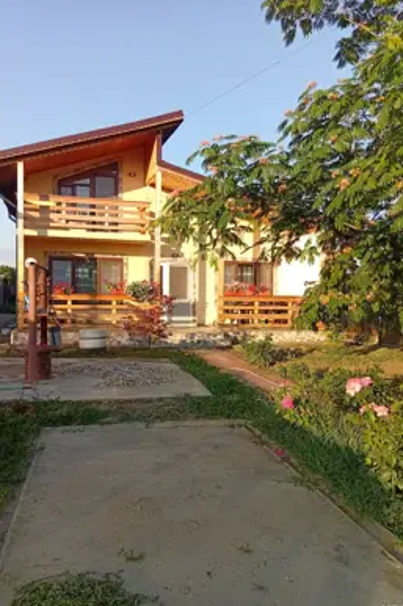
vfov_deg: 63.7
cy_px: 303
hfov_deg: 44.9
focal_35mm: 29
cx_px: 183
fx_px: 487
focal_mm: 3.84
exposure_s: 1/546
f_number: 1.8
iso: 50
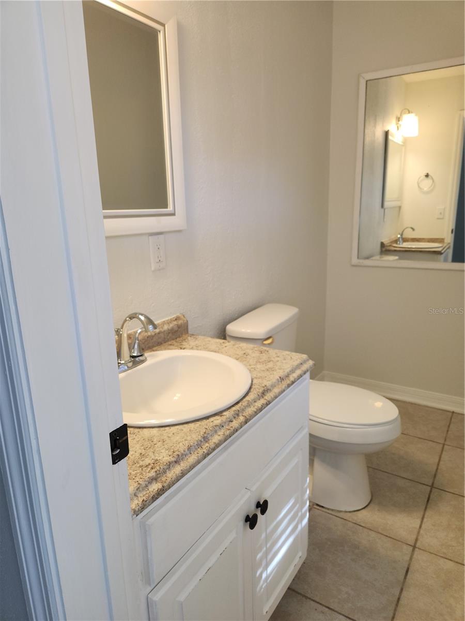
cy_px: 310
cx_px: 232
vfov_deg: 73.9
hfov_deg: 58.9
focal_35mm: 23
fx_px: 412
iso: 40
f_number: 1.8
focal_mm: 5.4
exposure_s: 1/60
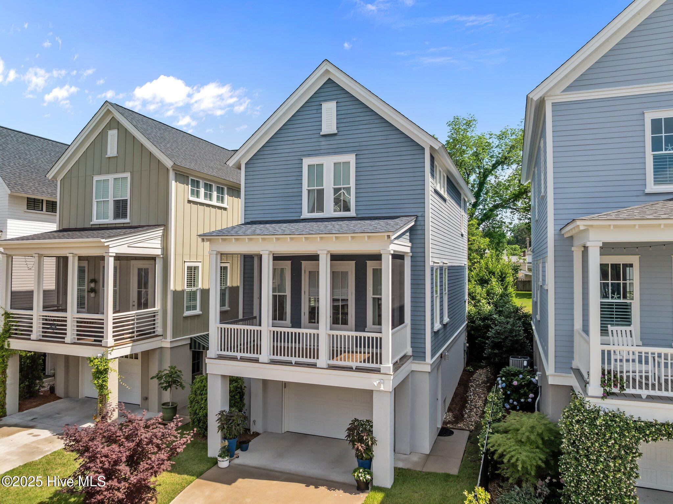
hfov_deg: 71.6
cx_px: 336
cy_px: 252
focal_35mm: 24
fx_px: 466
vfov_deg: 56.8
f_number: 2.8
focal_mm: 12.29
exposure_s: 1/1250
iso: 100
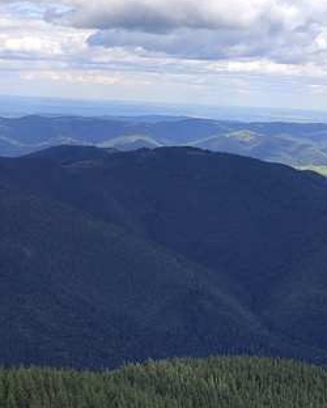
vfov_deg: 23.3
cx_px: 375
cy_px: 357
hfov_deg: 18.4
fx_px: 967
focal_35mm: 80
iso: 50
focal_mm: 6.04
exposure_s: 1/426
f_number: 1.9
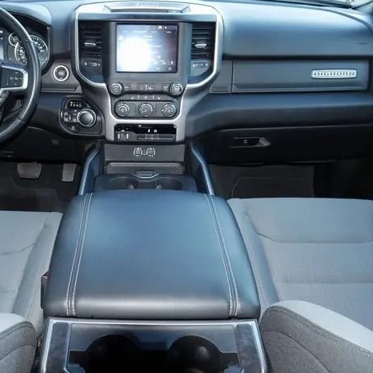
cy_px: 188
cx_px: 130
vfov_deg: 48.5
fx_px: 414
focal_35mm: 34
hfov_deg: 47.8
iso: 800
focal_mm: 14
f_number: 5
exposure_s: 1/60
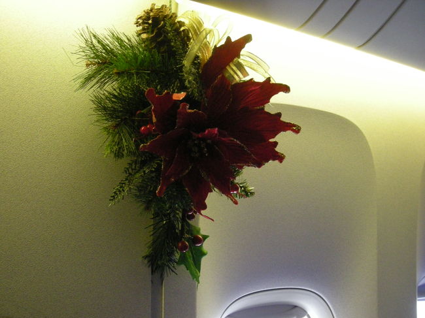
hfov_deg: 43.0
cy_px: 159
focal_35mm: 44
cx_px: 212
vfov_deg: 32.9
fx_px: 540
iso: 400
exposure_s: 1/61.5
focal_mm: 7.1
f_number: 3.1
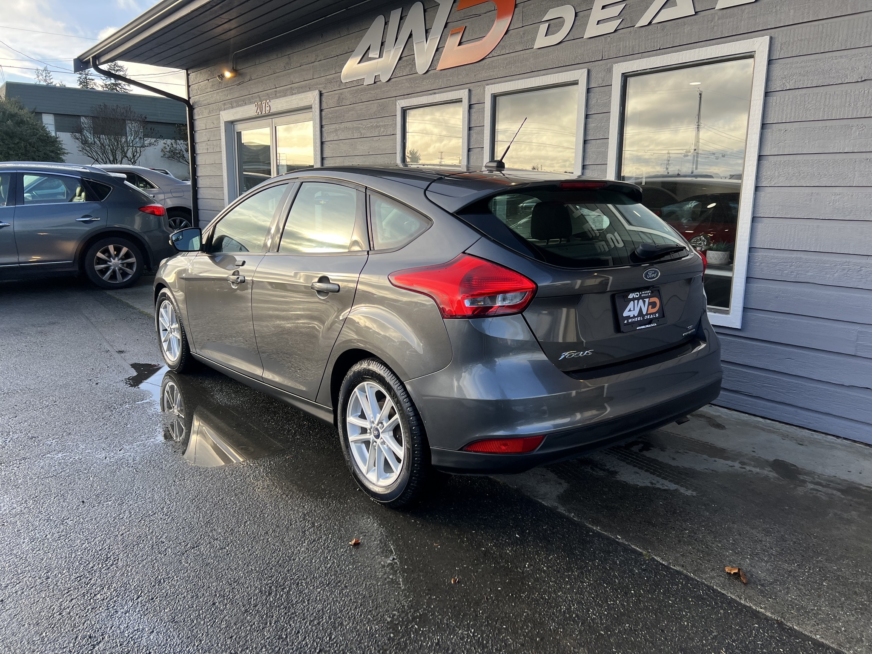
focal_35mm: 26
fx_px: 655
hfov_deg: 67.3
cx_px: 436
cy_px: 327
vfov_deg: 53.1
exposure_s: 1/728
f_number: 1.5
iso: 50
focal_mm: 5.7
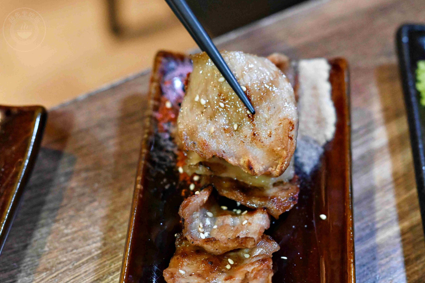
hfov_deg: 25.4
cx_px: 208
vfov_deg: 17.1
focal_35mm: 80
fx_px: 944
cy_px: 141
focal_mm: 50
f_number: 3.2
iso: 7200
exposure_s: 1/320
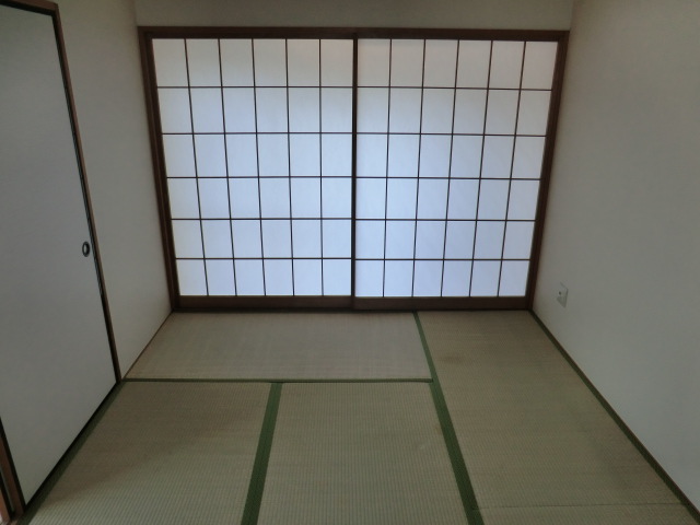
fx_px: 485
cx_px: 350
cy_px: 262
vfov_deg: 56.8
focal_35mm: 24
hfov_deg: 71.6
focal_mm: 4.3
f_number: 3.2
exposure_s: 1/60
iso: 80
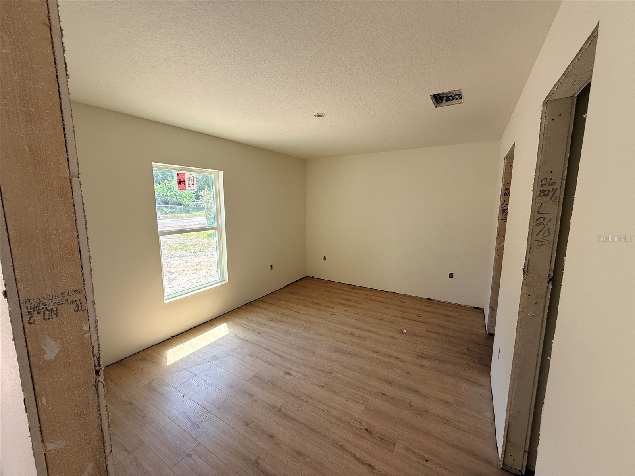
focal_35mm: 14
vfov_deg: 85.7
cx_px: 318
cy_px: 238
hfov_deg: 102.1
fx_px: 257
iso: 64
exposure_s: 1/167
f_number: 2.2
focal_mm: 2.22
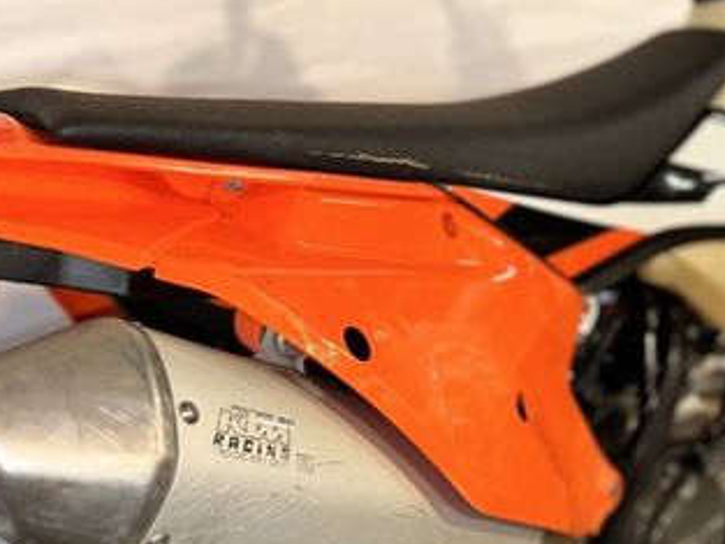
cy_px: 426
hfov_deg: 38.9
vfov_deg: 29.1
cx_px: 396
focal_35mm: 49
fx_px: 1027
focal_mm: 6.86
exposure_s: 1/33
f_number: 1.78
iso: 64
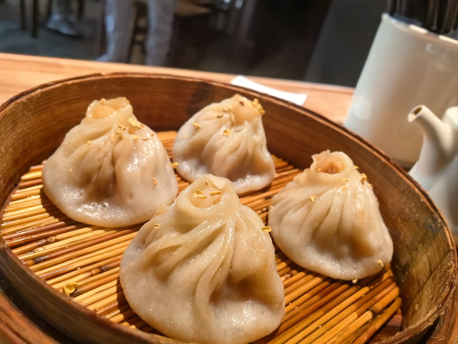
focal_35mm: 27
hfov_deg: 65.3
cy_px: 172
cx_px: 229
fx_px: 357
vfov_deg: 51.4
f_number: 2.8
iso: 200
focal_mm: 5.75
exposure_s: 1/100
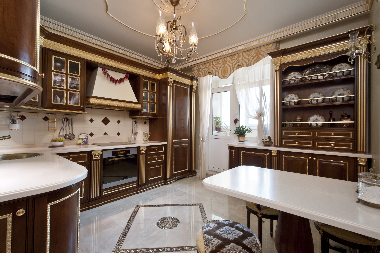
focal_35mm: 16
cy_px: 126
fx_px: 169
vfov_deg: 73.7
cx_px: 190
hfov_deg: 96.8
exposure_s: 2
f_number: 20
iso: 200
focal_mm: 16
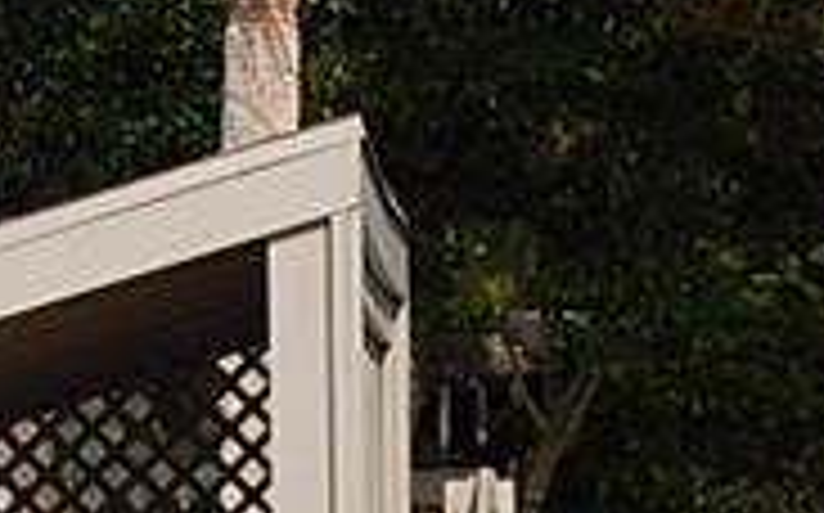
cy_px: 968
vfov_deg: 2.8
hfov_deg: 4.5
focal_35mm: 471
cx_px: 675
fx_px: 10564
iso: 200
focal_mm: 55
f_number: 9
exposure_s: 1/320
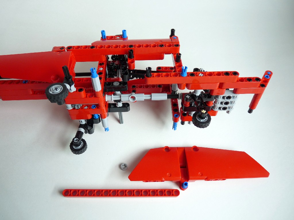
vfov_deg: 51.4
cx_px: 147
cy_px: 110
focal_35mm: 27
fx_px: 229
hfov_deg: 65.3
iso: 100
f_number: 2.8
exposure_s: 1/20
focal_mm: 4.8
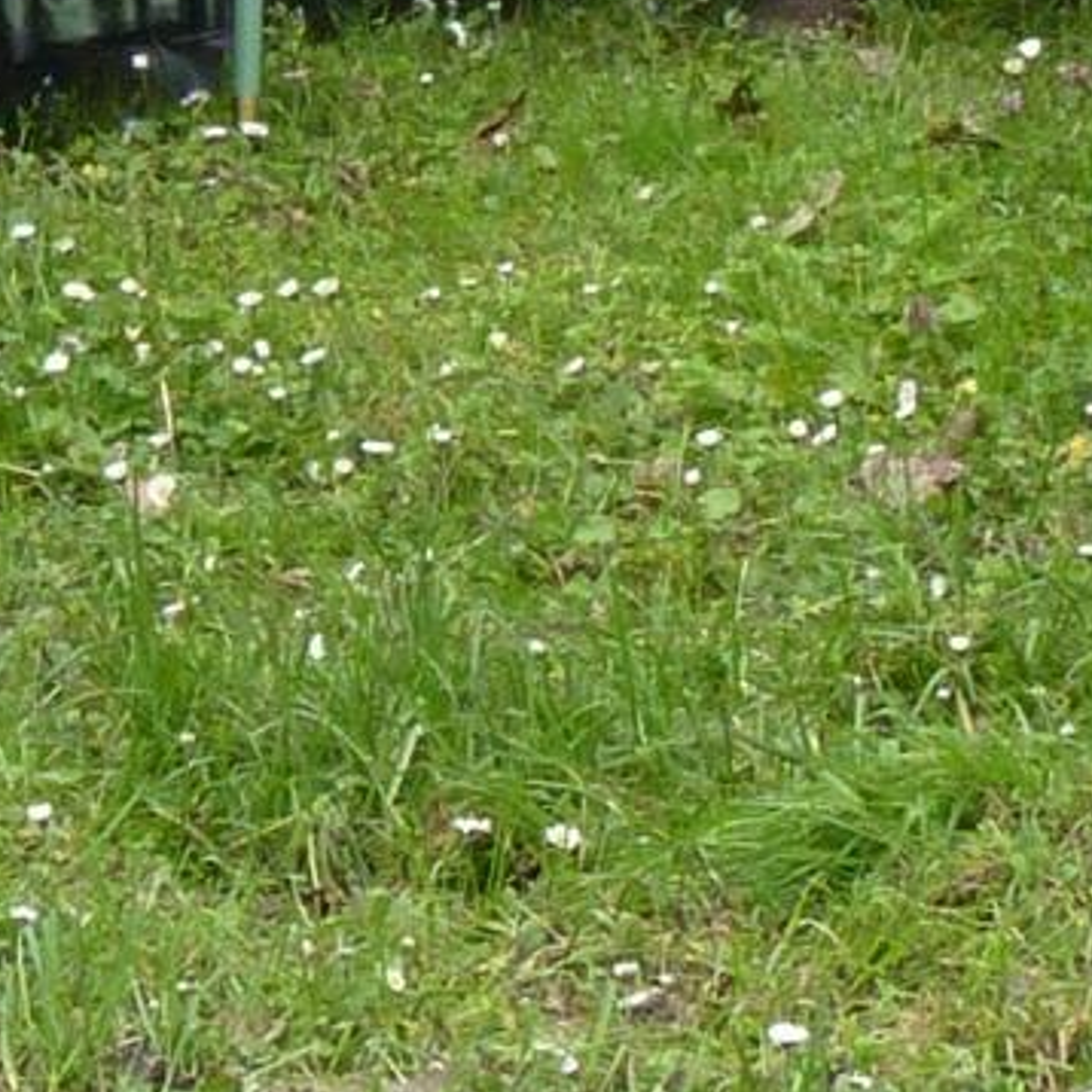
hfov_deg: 3.4
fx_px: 18273
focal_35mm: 512
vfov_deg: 3.4
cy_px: -1171
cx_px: -49
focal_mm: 14.4
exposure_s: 1/200
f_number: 4
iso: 160
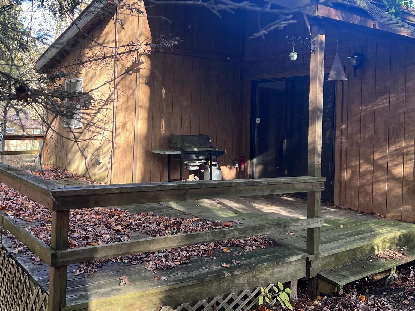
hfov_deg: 52.3
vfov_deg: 40.4
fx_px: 420
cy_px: 115
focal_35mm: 35
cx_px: 171
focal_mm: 5.7
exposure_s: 1/121
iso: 50
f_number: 1.5
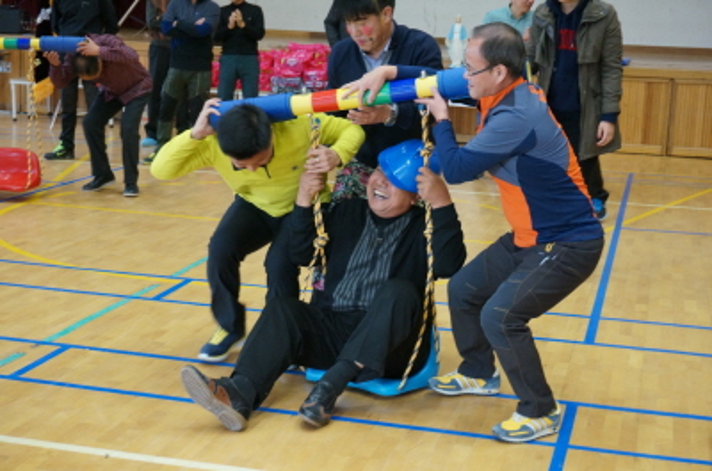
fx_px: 1184
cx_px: 356
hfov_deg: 33.5
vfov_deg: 22.5
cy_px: 236
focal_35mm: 60
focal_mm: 40
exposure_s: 1/80
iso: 1600
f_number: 5.6
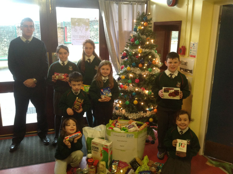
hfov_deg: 52.7
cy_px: 87
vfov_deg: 40.6
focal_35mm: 35
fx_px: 235
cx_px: 116
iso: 200
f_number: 2.4
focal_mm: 4.28
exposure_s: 1/15
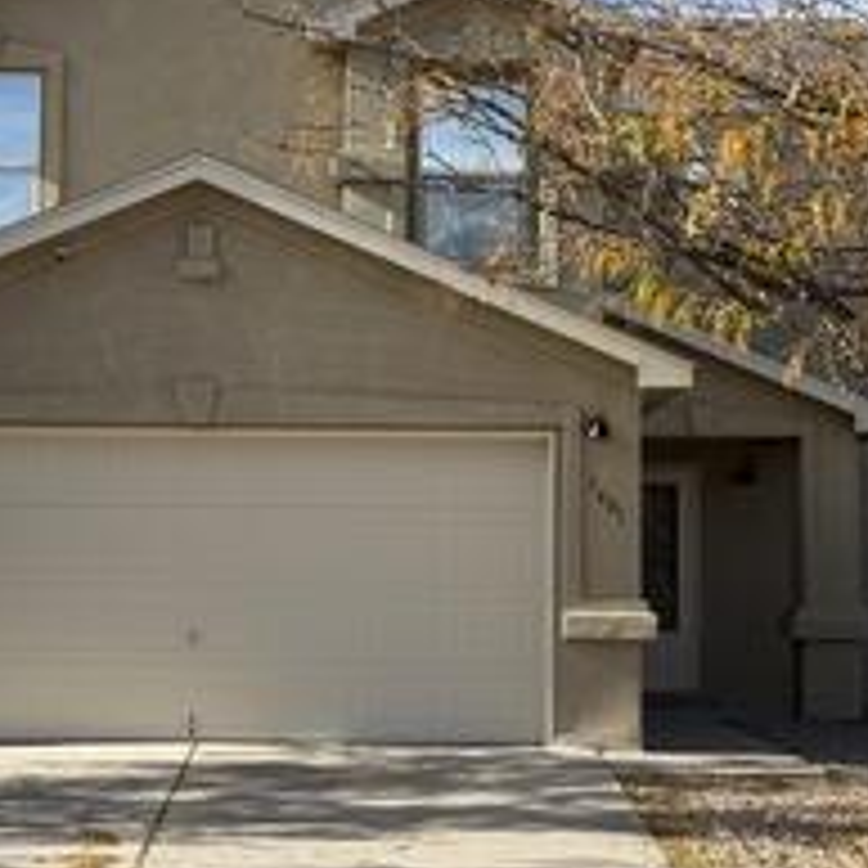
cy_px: 355
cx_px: 423
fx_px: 2496
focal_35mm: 88
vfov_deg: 19.7
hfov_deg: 19.7
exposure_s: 1/3378
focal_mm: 6.76
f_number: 1.78
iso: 64
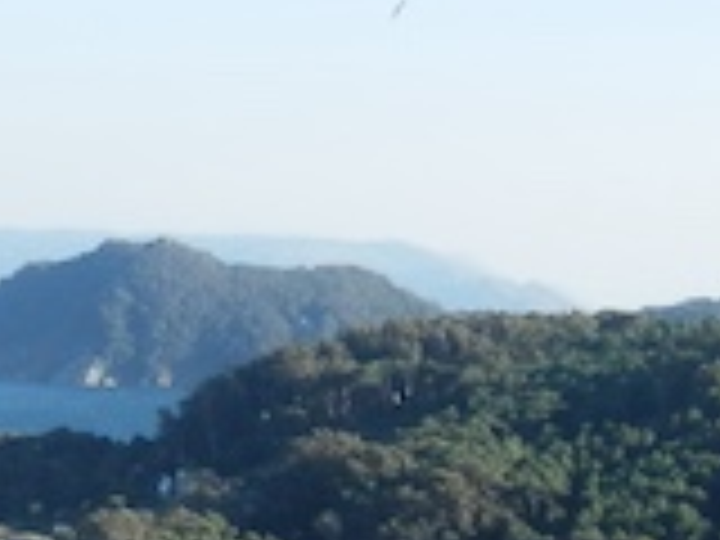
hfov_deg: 14.0
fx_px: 2933
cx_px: 396
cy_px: 601
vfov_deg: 10.4
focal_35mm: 141
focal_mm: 4.5
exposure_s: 1/500
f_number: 3
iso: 80
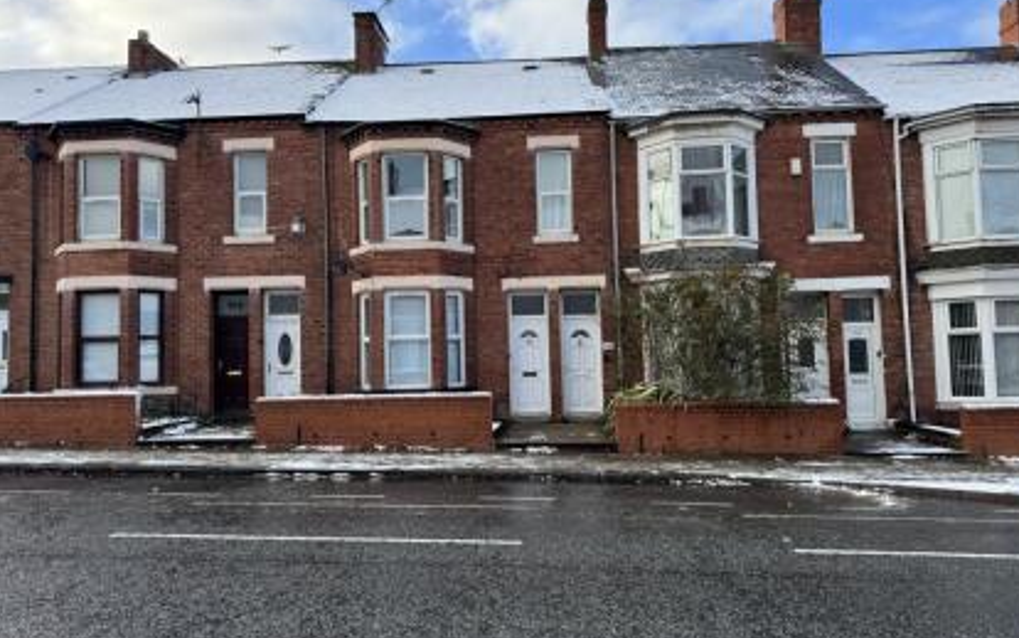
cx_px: 511
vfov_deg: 47.6
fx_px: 722
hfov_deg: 70.4
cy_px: 314
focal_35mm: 26
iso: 80
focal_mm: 6.76
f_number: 1.78
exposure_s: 1/1151
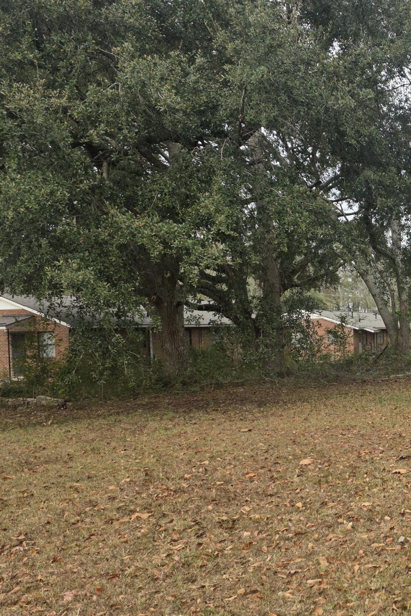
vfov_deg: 45.2
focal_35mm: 43
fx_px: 736
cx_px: 518
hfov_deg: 26.9
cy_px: 361
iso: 40
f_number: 1.7
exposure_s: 1/359
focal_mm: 6.3
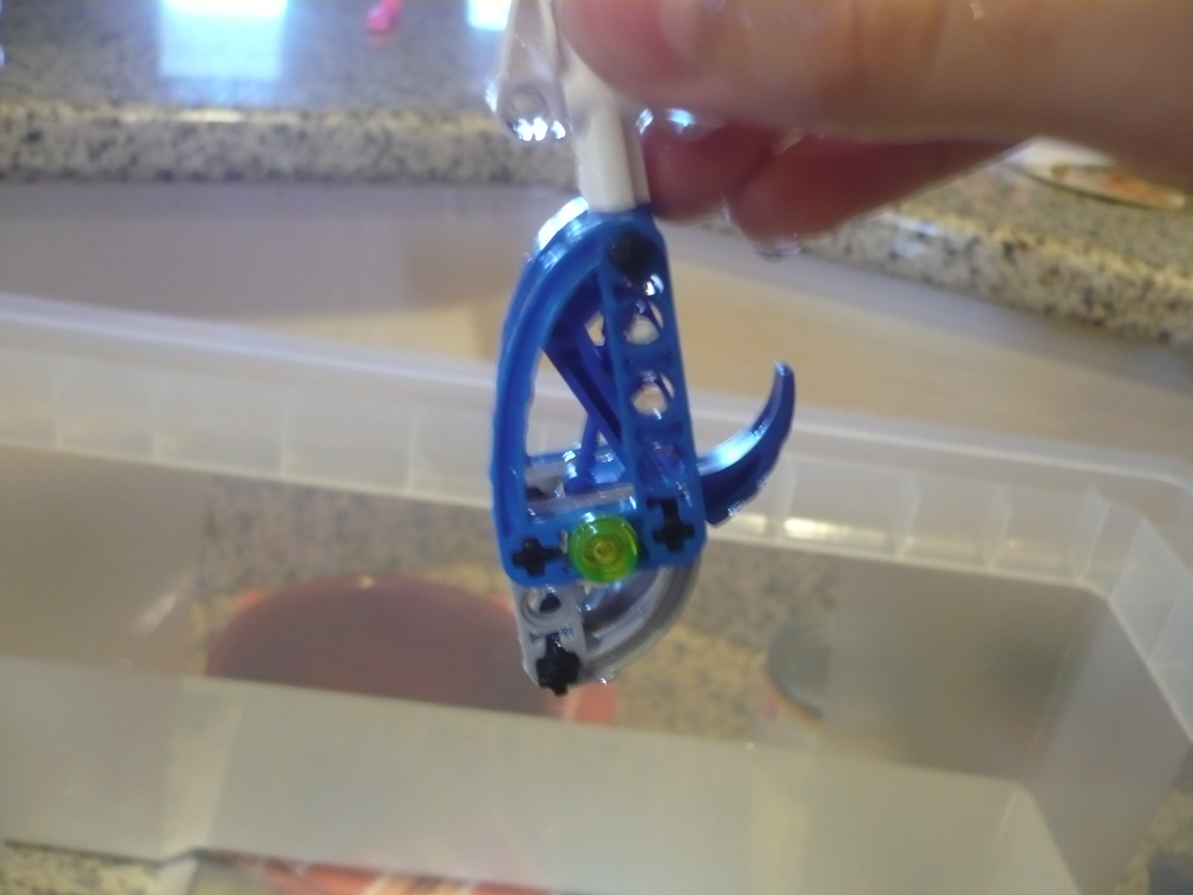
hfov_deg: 51.4
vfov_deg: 39.7
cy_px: 448
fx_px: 1241
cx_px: 596
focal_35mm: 36
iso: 200
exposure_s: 1/8
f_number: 2.9
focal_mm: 6
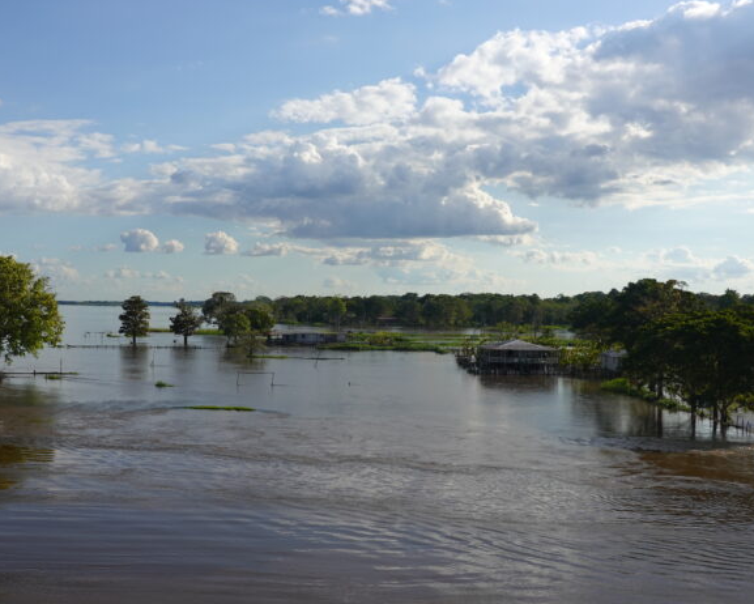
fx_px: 915
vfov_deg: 36.5
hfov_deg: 44.7
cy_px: 303
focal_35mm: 41
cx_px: 348
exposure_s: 1/640
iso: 100
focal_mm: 13.29
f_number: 5.6
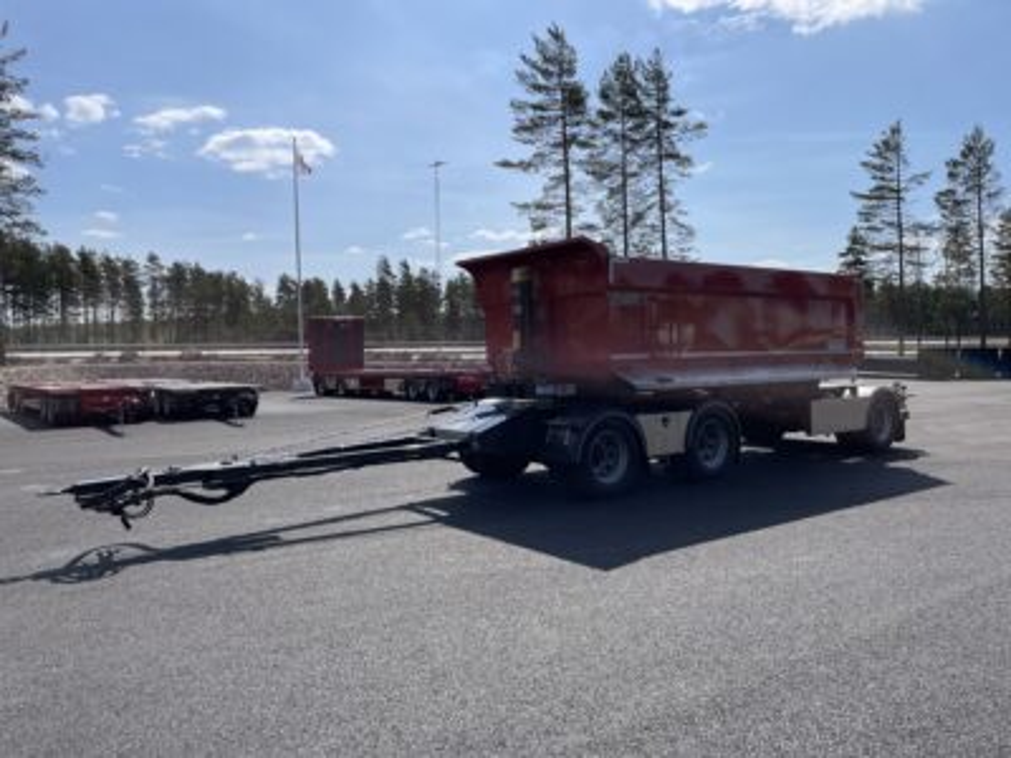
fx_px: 759
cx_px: 506
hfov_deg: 67.3
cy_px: 379
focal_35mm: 26
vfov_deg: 53.1
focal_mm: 4.2
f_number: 1.6
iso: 32
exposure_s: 1/6135
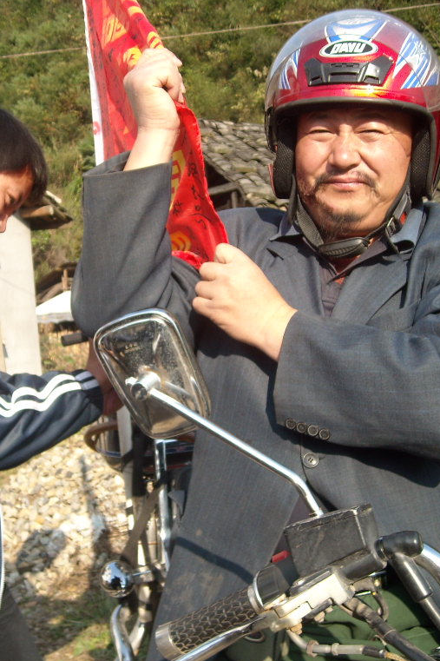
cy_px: 333
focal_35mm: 49
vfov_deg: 40.4
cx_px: 153
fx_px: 899
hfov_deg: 27.4
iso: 64
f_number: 2.8
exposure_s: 1/478
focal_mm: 5.7
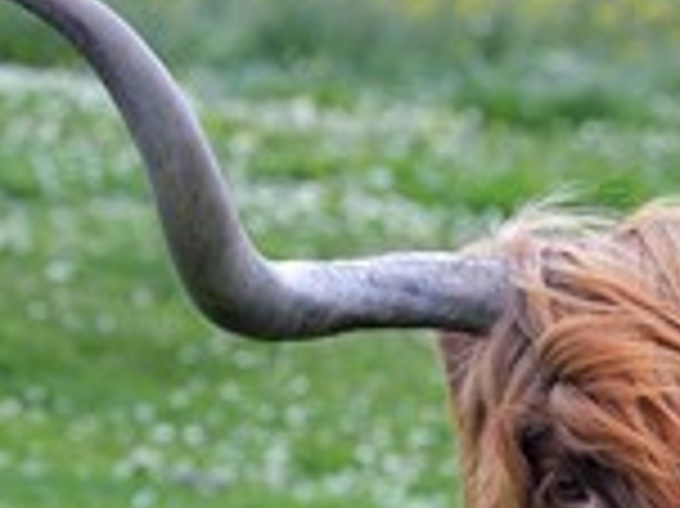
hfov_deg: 4.9
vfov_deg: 3.7
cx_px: 752
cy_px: 562
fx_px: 7891
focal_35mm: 402
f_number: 5.6
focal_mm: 150
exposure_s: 1/250
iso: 400
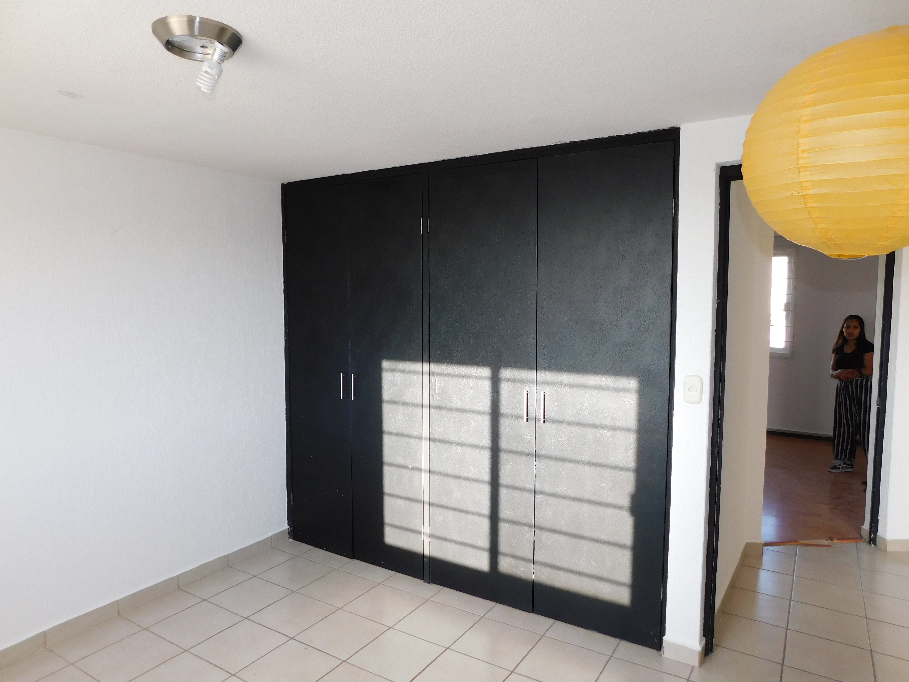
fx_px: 604
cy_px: 341
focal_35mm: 23
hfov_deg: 73.9
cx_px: 454
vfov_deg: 58.9
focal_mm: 4
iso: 125
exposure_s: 1/80
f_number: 3
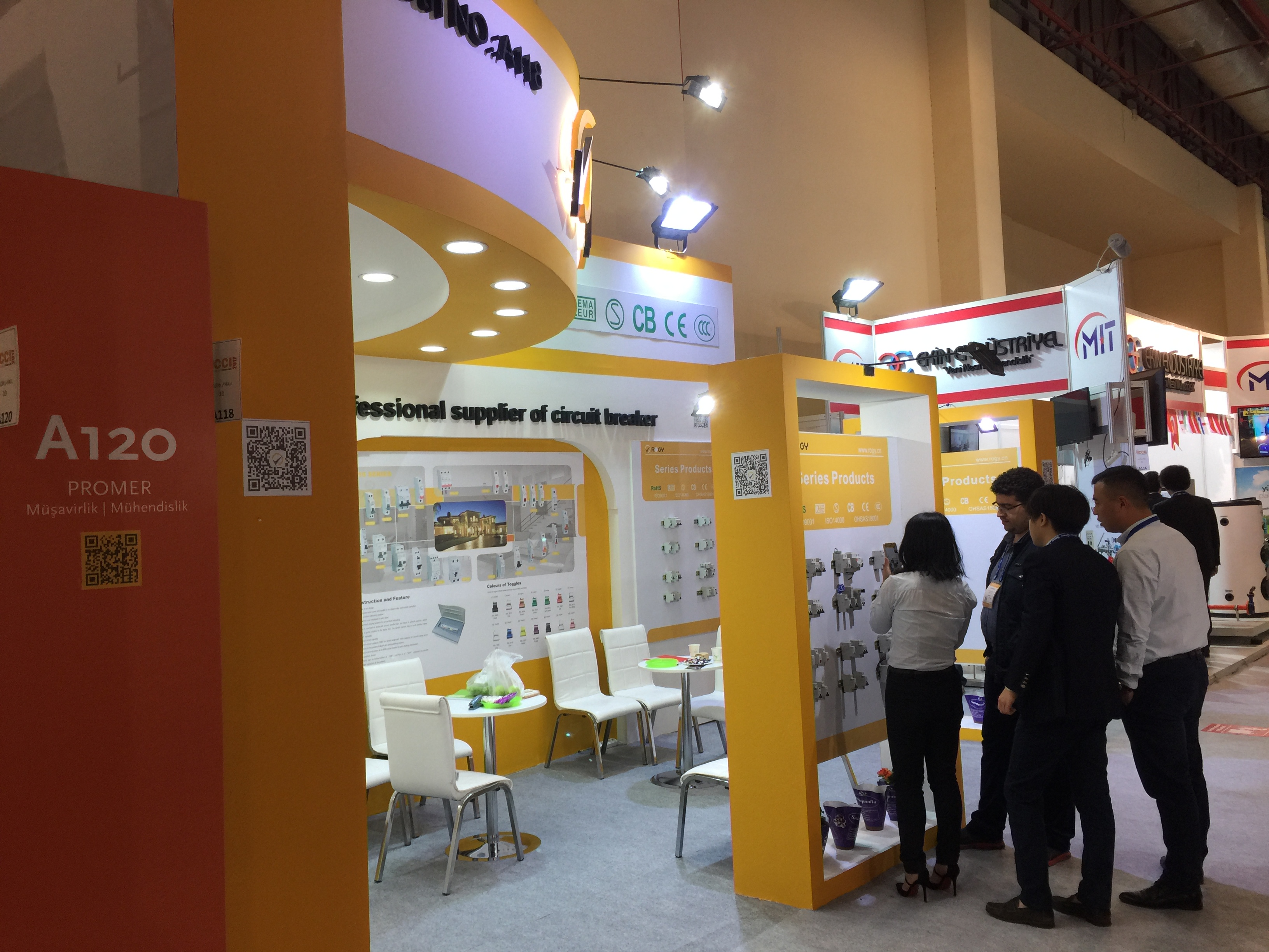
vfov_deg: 48.2
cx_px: 634
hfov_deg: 61.7
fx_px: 1063
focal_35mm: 29
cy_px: 476
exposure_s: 1/33
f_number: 2.2
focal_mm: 4.15
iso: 32
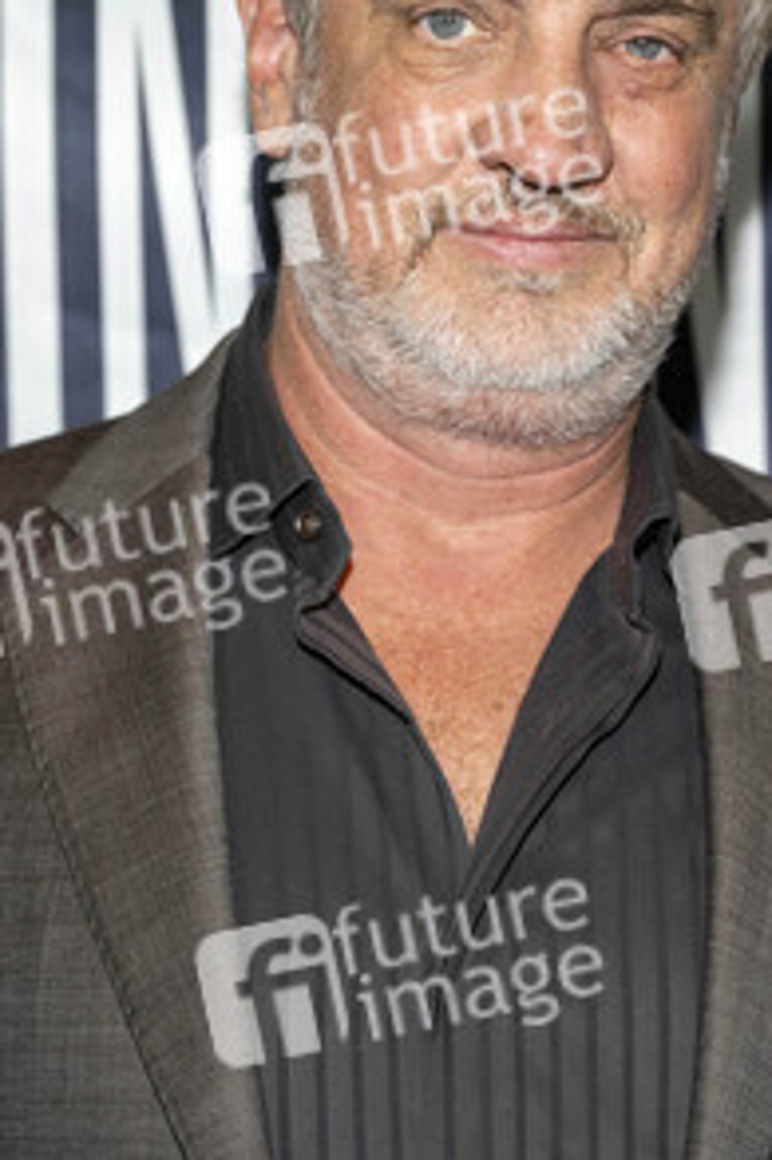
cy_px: 380
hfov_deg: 11.1
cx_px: 515
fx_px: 3961
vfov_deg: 16.6
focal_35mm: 123
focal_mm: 90
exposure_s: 1/200
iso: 800
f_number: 5.6
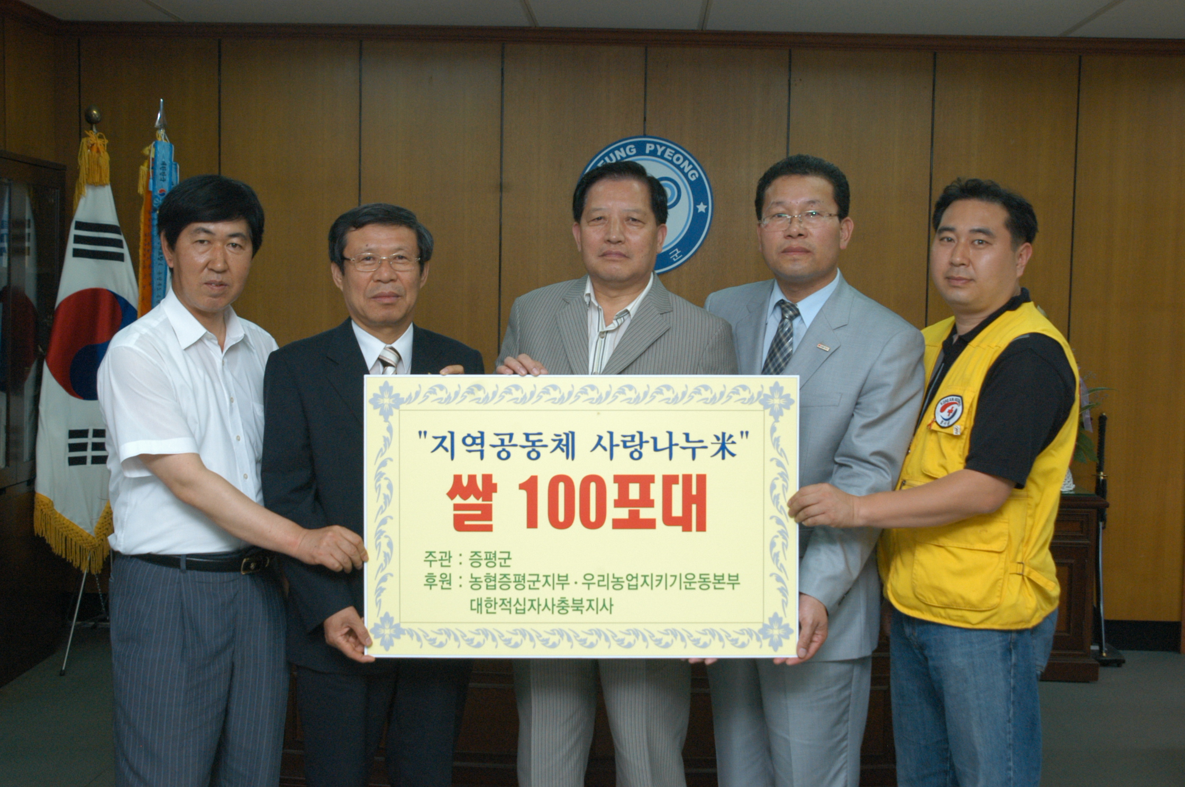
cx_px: 592
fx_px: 1578
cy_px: 394
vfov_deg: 28.0
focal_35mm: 48
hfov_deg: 41.2
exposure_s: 1/60
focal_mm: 32
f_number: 7.1
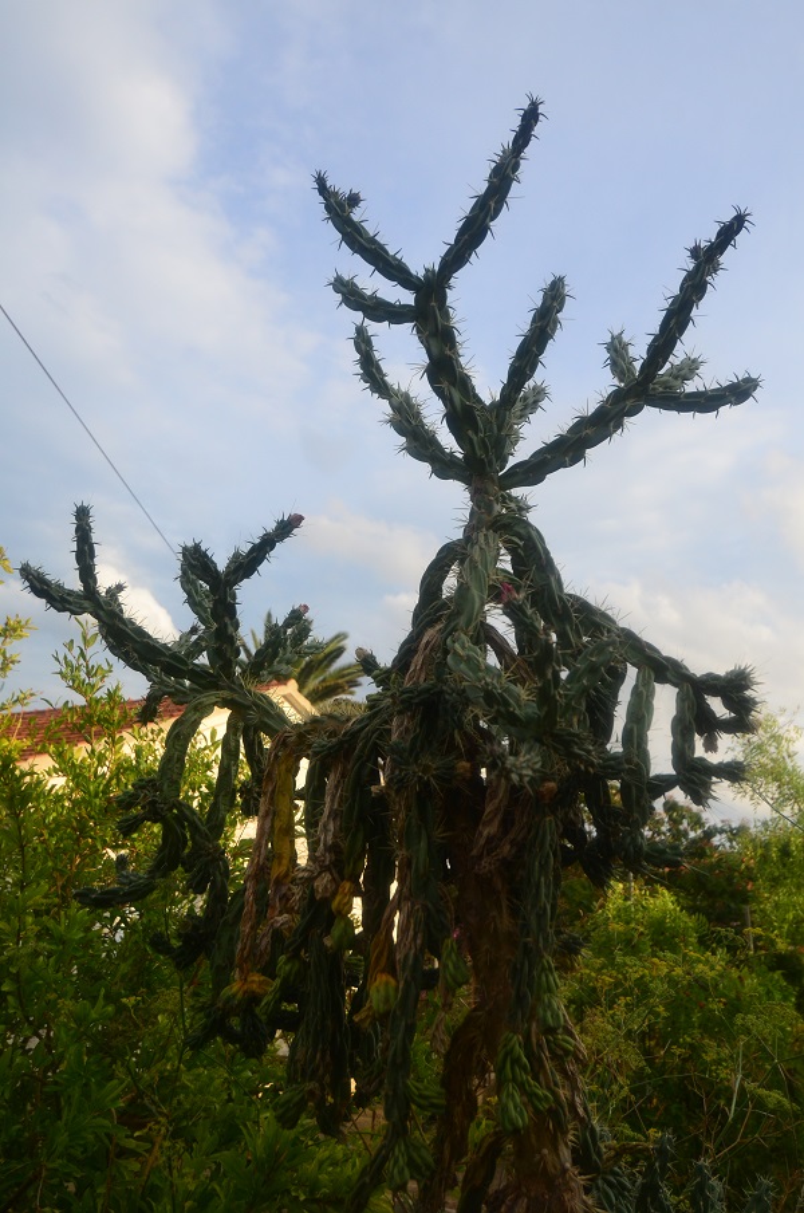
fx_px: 1110
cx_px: 402
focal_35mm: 33
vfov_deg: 57.3
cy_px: 606
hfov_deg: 39.8
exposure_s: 1/2000
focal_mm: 22
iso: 640
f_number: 5
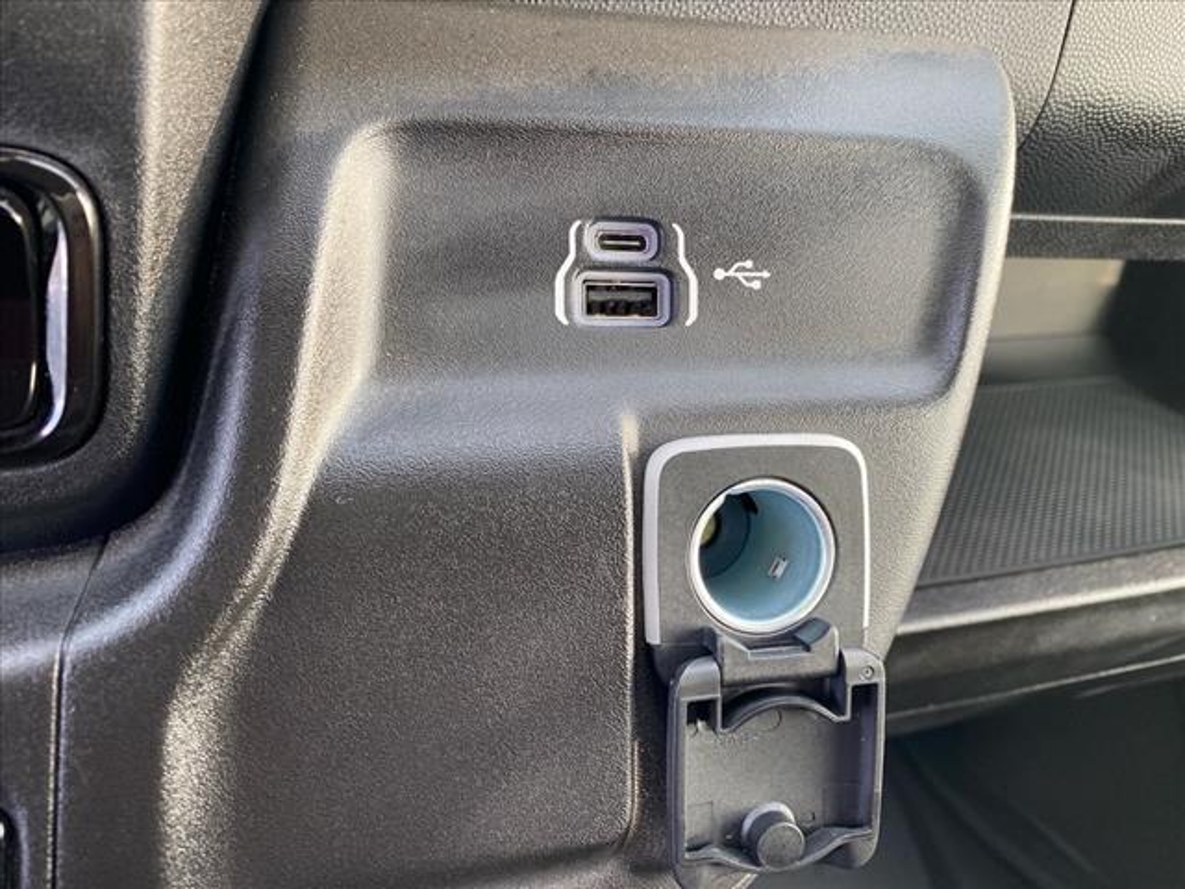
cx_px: 592
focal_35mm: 26
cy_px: 444
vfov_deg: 53.1
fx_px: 890
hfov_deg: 67.3
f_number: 1.8
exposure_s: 1/75
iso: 80
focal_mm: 4.25
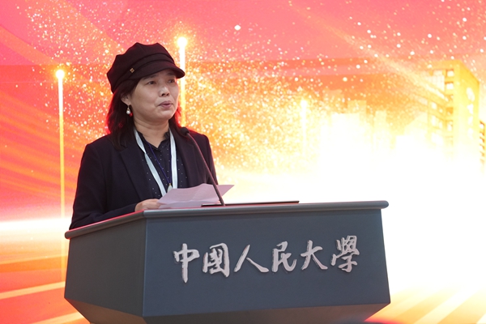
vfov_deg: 7.2
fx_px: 2578
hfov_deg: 10.8
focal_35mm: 191
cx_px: 243
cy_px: 162
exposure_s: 1/125
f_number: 4
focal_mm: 191
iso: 2500
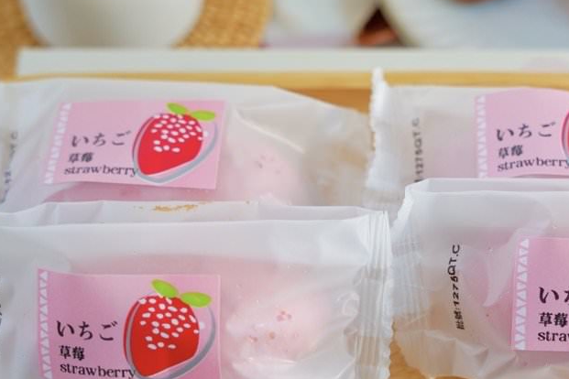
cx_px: 383
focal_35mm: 85
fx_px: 1349
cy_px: 190
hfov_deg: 23.7
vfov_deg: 16.0
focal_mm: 44.2
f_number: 4
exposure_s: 1/60
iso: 200
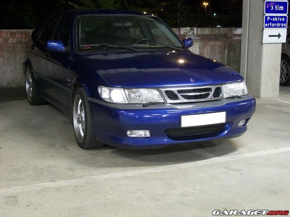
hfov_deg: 34.3
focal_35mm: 56
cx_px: 145
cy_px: 108
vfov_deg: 26.1
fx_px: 469
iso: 160
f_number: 3.3
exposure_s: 1/4
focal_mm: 9.4
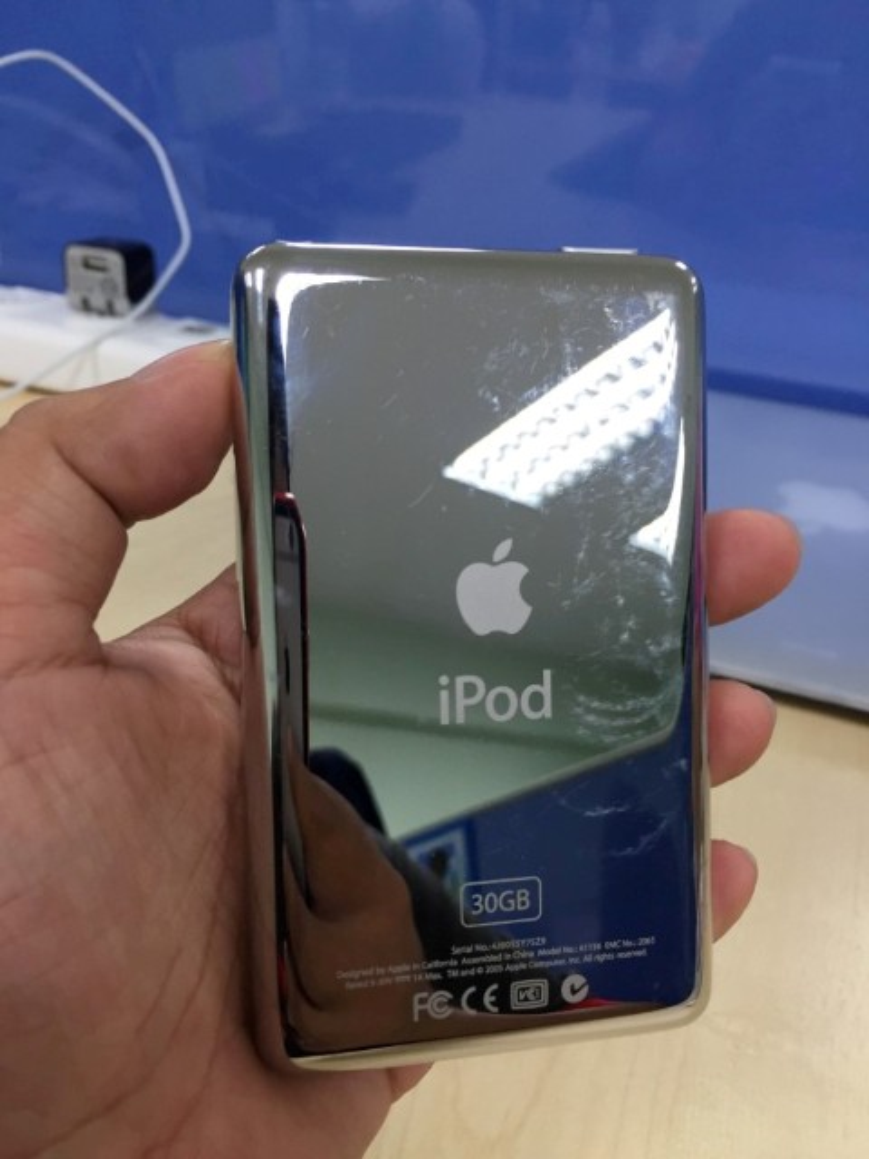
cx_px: 434
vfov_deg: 61.7
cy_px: 580
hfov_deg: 48.2
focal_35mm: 29
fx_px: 971
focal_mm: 4.15
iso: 50
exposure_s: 1/33
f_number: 2.2
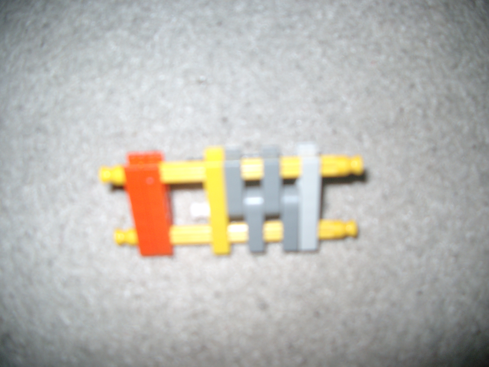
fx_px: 523
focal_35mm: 37
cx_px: 244
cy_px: 184
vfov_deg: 38.7
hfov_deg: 50.1
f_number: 2.6
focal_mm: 7.6
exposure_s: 1/60
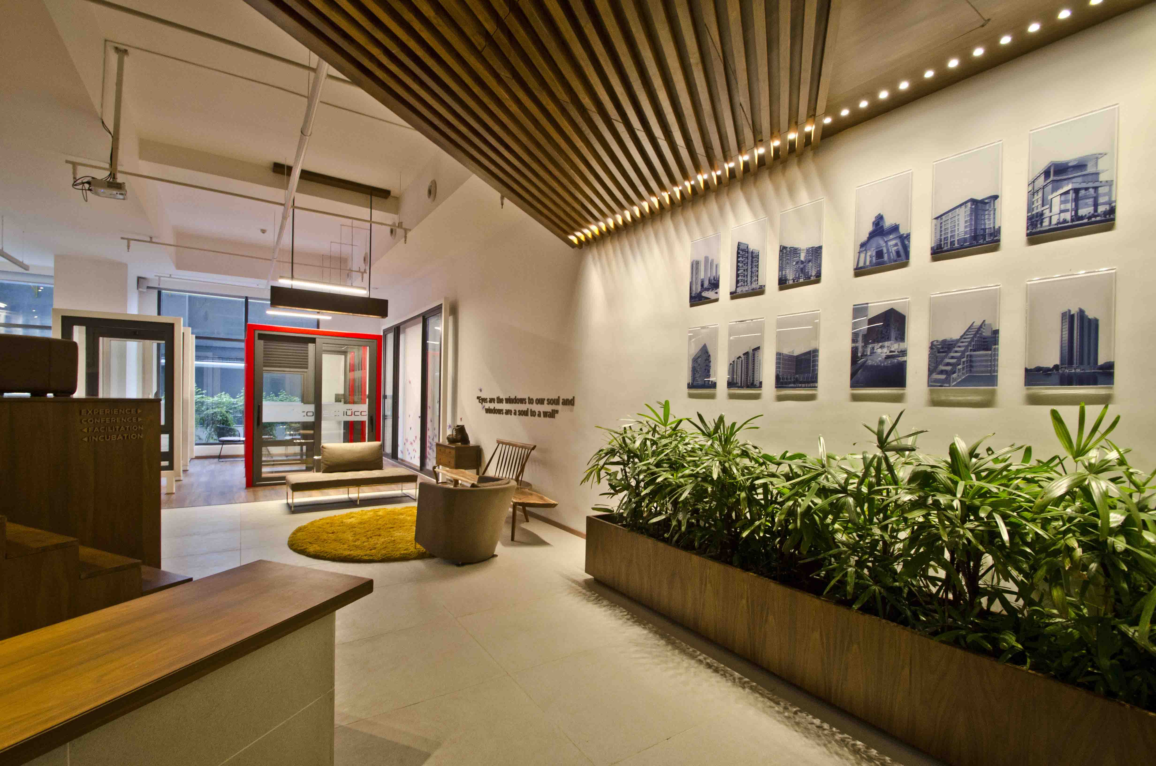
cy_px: 383
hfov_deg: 100.5
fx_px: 481
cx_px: 578
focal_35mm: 15
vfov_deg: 77.1
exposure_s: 1/10
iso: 320
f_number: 8
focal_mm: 10
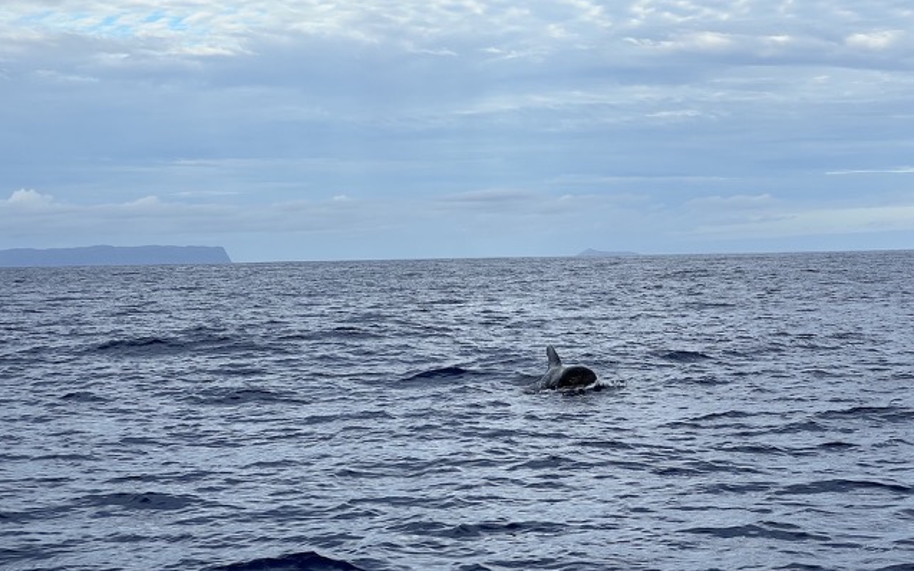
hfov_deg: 25.2
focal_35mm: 82
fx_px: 2042
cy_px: 291
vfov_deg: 15.9
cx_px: 456
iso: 32
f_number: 2.8
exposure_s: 1/477
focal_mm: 9
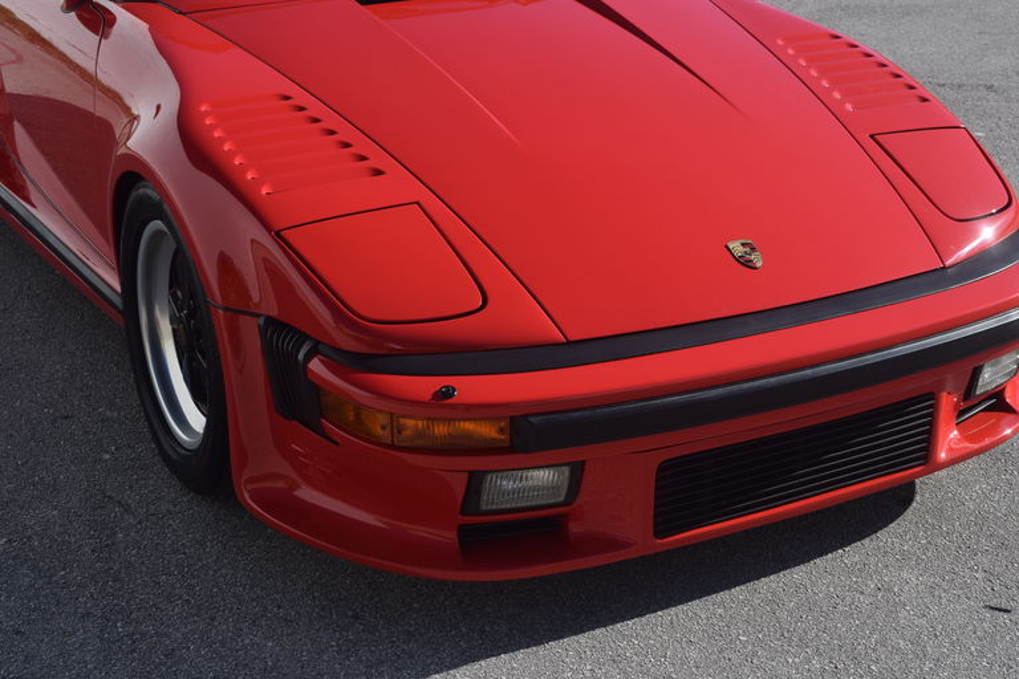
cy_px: 340
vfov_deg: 23.8
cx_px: 510
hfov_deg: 35.1
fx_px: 1613
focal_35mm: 57
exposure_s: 1/400
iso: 200
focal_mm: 38
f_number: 10
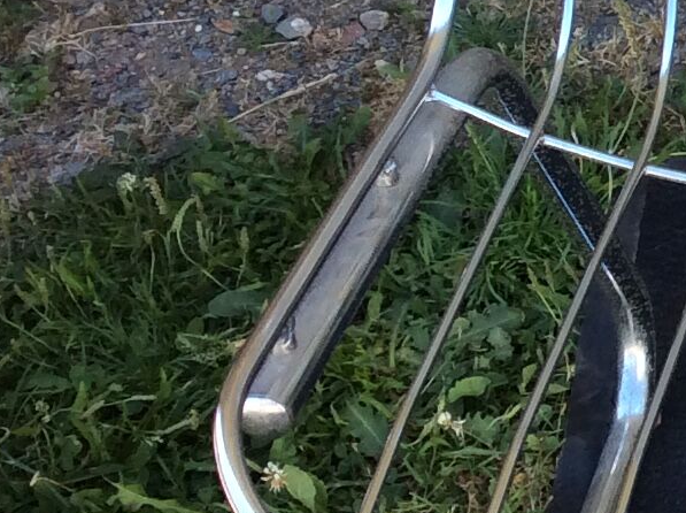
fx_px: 2751
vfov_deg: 10.5
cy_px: -68
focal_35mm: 139
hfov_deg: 12.6
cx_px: 1335
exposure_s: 1/133
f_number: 2.4
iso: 32
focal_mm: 3.3
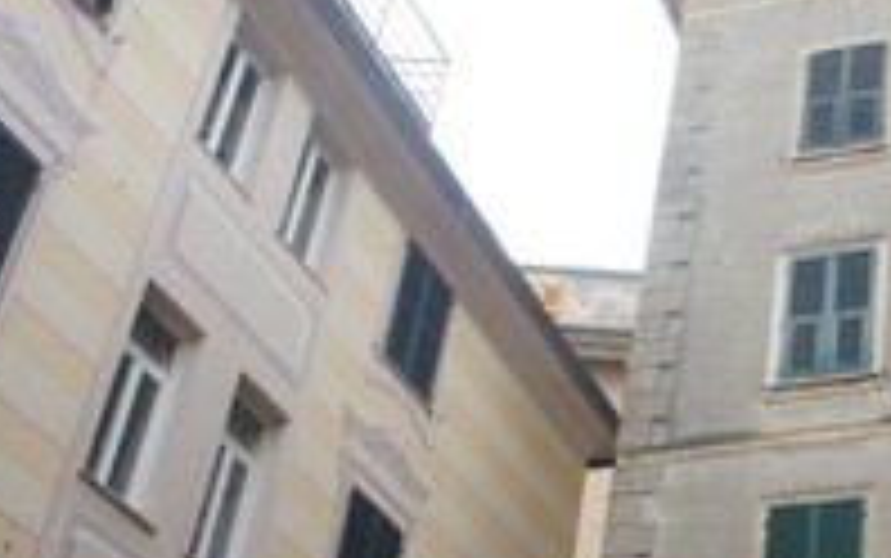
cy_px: 450
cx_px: 932
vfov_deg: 20.1
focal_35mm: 64
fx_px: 1555
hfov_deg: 29.4
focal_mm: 18
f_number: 6.3
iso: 200
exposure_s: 1/100
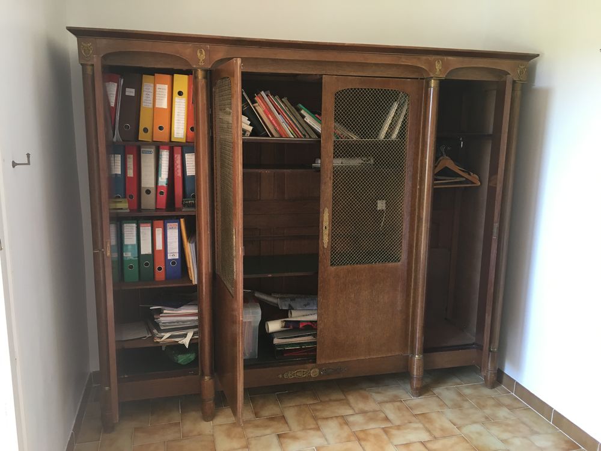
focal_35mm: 29
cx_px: 300
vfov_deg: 48.2
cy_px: 226
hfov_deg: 61.7
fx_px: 503
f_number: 2.2
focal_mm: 4.15
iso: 64
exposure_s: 1/33
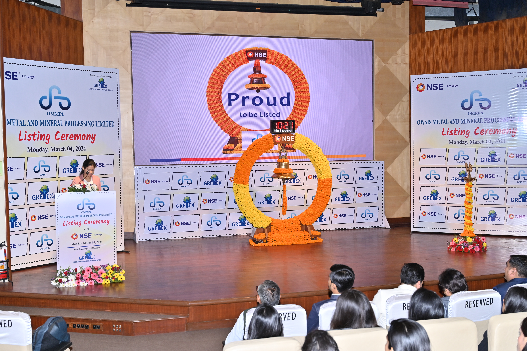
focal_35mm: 40
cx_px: 264
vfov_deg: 33.4
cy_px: 176
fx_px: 585
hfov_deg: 48.5
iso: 400
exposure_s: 1/160
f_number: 5.6
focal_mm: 40
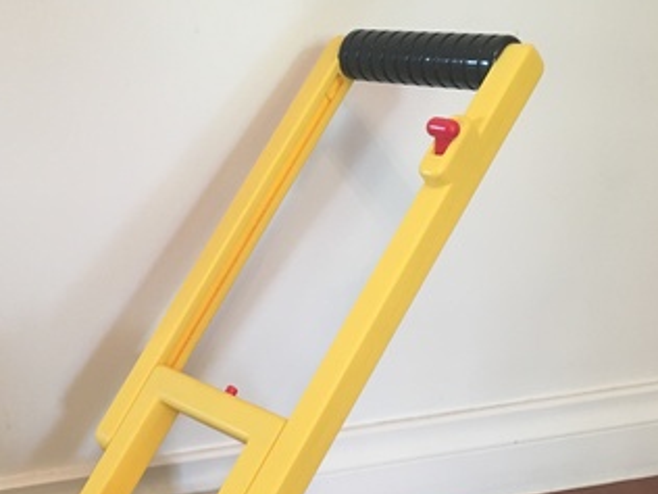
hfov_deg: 34.5
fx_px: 1045
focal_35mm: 55
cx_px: 202
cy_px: 375
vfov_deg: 26.2
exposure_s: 1/33
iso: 160
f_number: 2.2
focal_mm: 4.15
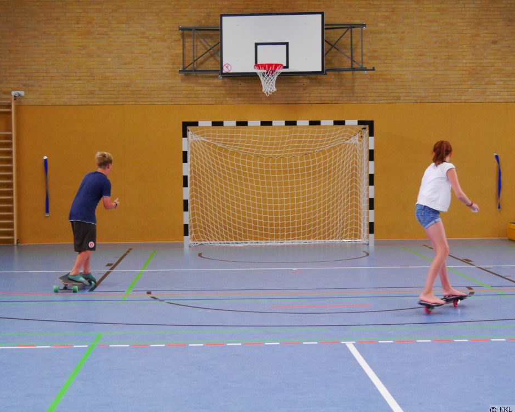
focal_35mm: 67
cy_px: 207
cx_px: 256
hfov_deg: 28.3
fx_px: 1021
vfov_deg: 22.8
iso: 2000
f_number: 4.4
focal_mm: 32
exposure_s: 1/60
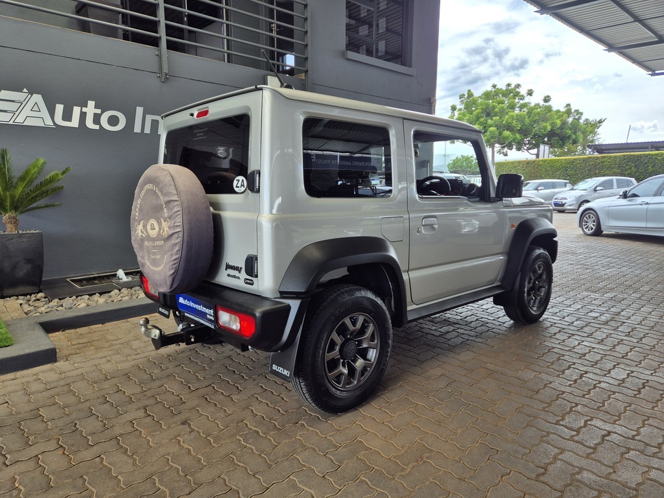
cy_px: 249
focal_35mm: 23
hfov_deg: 73.9
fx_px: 441
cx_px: 332
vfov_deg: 58.9
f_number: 1.8
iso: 25
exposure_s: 1/298
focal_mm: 5.4
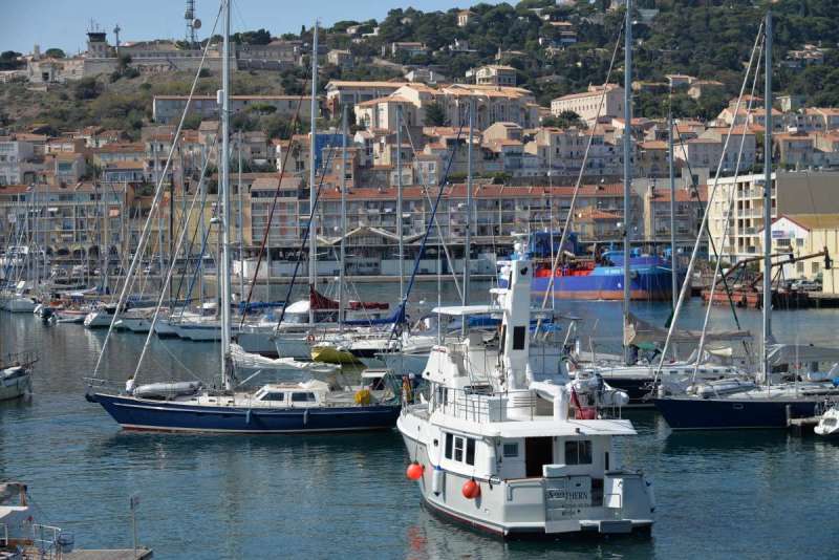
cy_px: 280
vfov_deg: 16.7
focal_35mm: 82
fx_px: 1912
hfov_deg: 24.8
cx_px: 420
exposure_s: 1/250
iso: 200
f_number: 8
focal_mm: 82
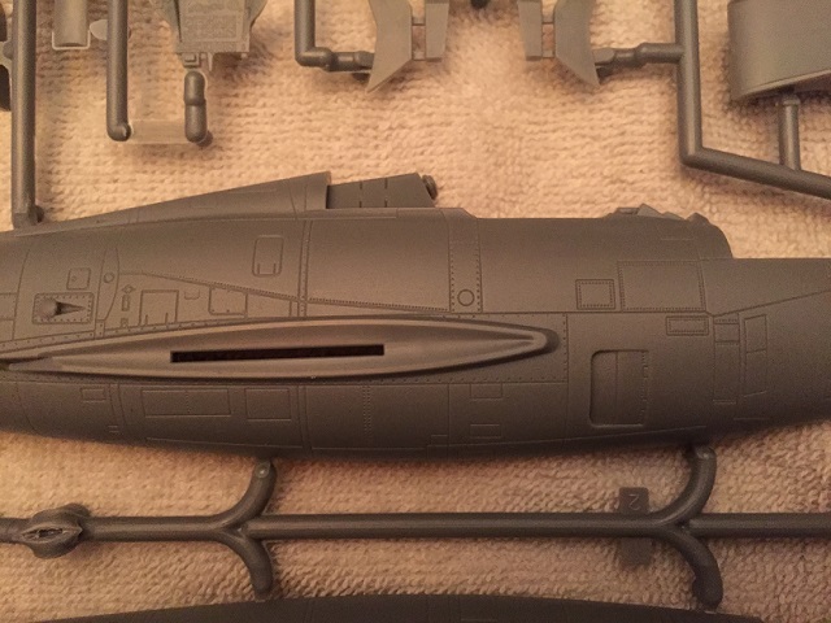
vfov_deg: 48.2
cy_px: 312
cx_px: 416
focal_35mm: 29
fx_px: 696
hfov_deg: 61.7
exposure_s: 1/15
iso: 320
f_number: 2.2
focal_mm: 4.15
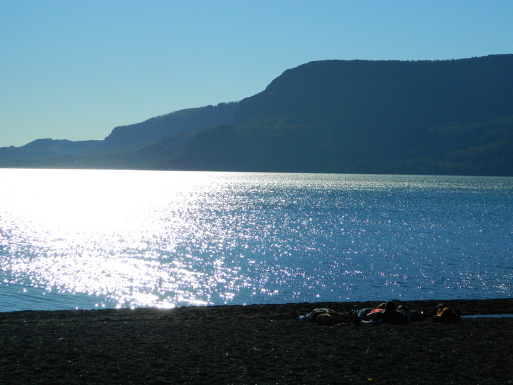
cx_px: 256
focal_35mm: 84
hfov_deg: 23.3
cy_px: 192
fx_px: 1245
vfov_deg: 17.6
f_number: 11.9
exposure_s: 1/200
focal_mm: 15.1
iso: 80
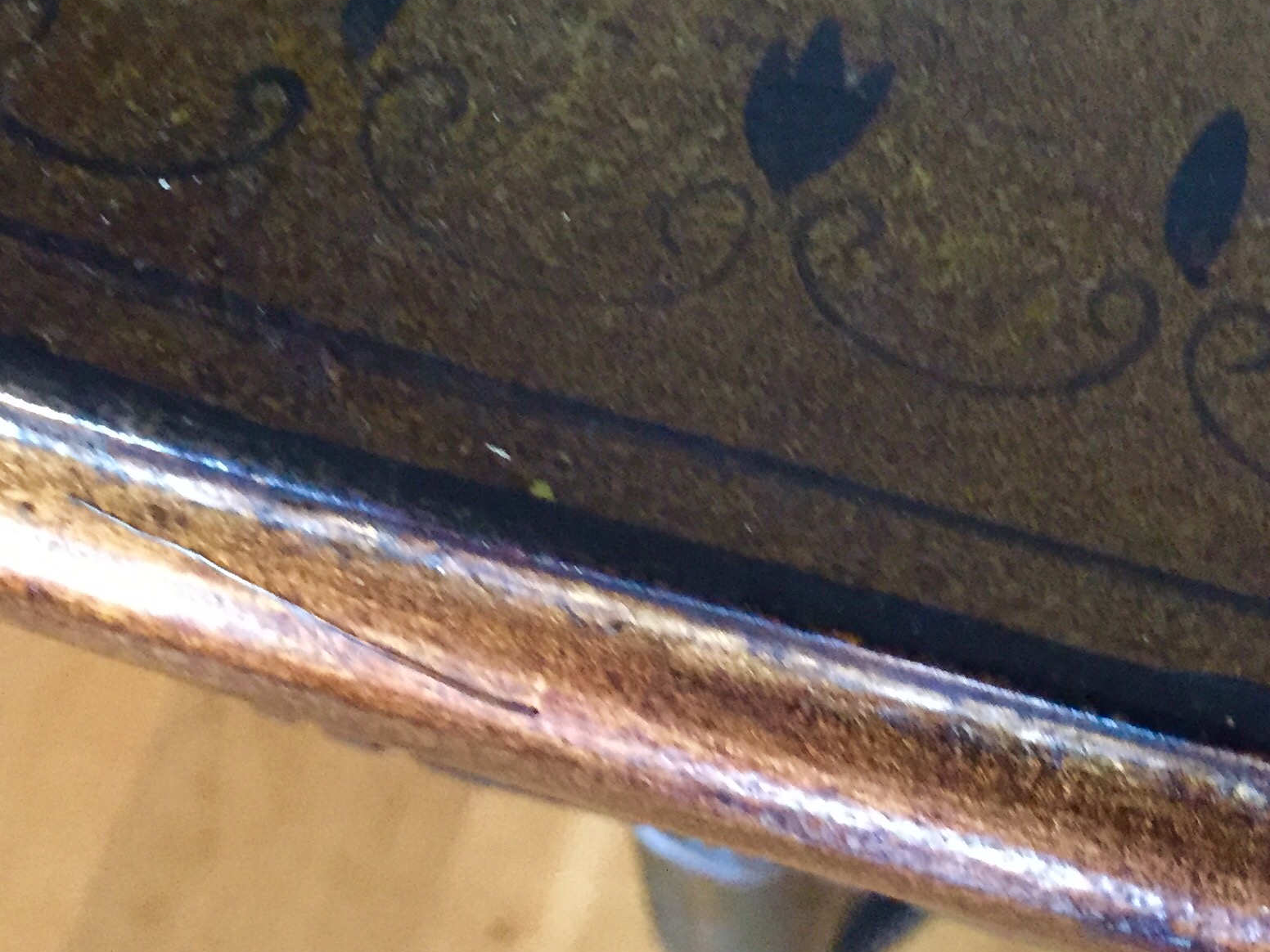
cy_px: 289
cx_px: 720
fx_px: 2238
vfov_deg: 23.9
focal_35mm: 61
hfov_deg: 31.6
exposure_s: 1/17
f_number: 2.2
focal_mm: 4.15
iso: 400
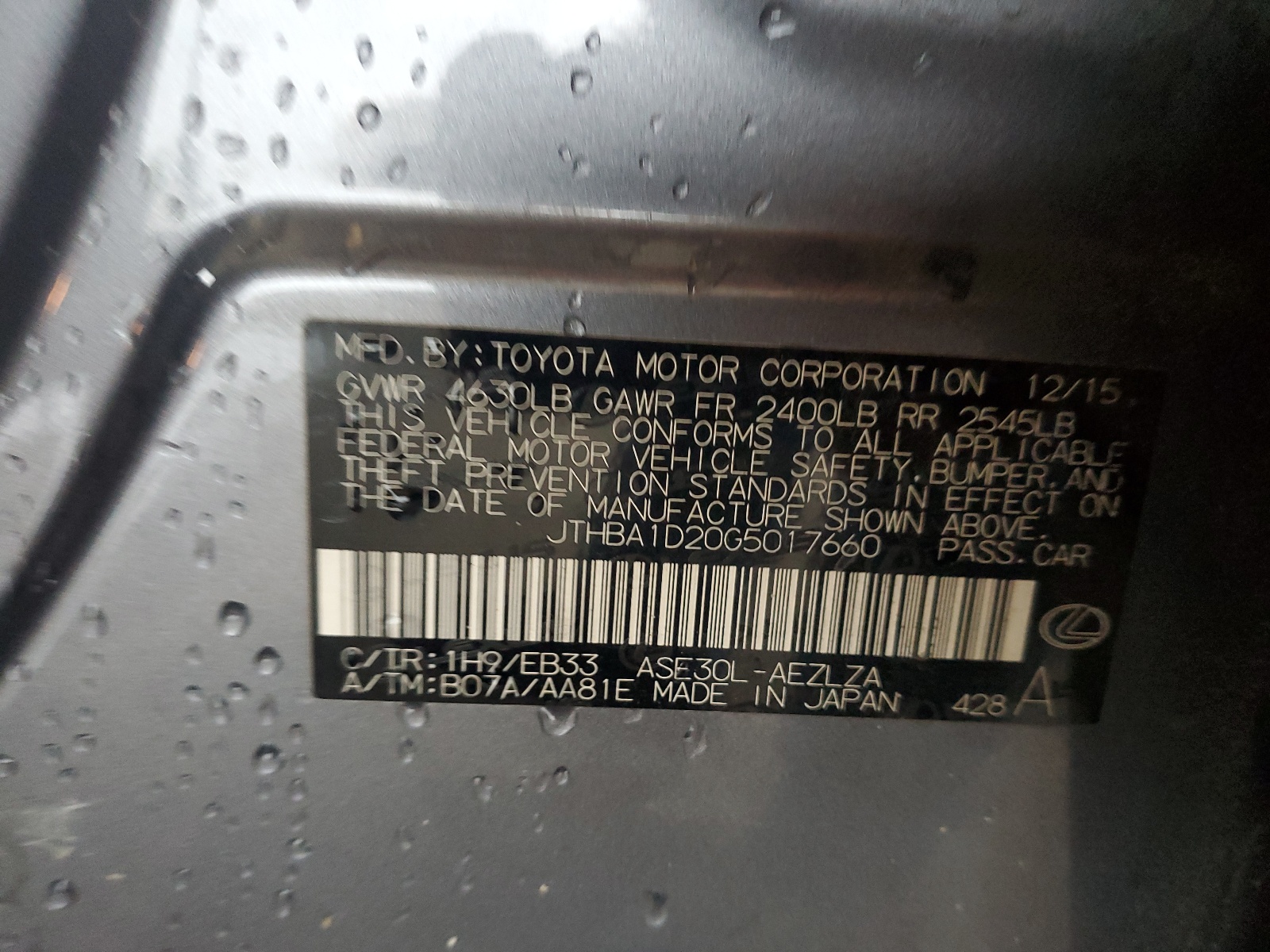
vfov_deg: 53.1
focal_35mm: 26
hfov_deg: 67.3
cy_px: 476
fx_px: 954
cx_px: 635
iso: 296
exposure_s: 1/20
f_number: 1.5
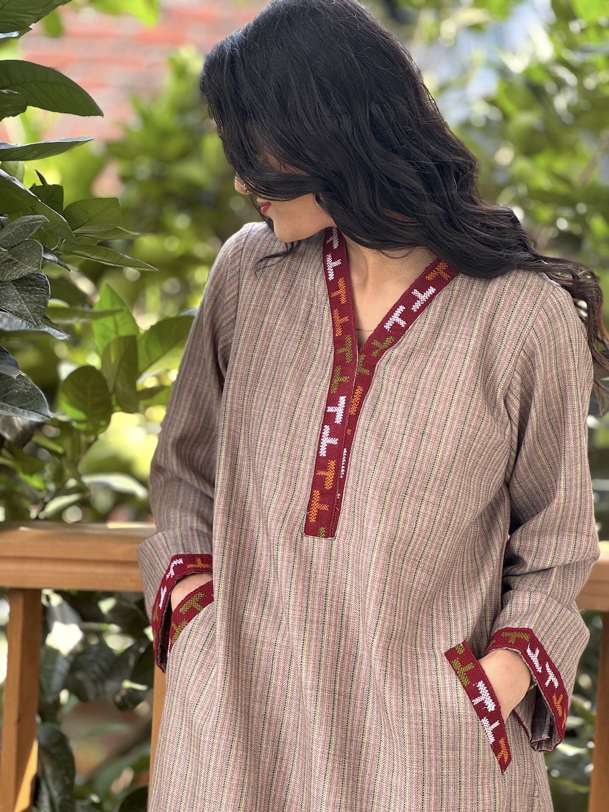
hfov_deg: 19.1
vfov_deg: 25.3
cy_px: 406
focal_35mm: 77
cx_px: 304
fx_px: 1806
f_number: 2.8
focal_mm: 9
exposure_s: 1/99
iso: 50
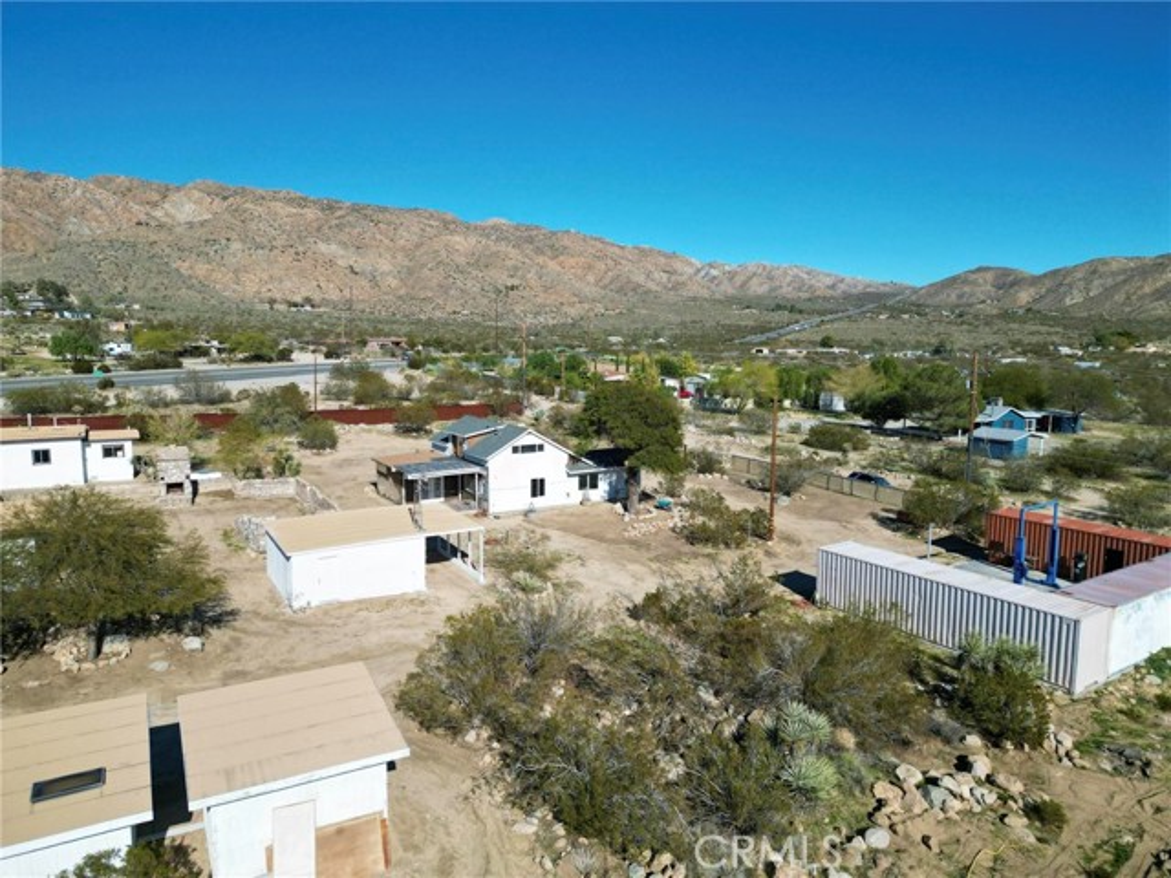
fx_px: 812
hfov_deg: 71.6
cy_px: 439
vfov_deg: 56.8
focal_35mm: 24
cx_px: 586
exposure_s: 1/5000
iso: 160
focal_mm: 6.72
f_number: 1.7
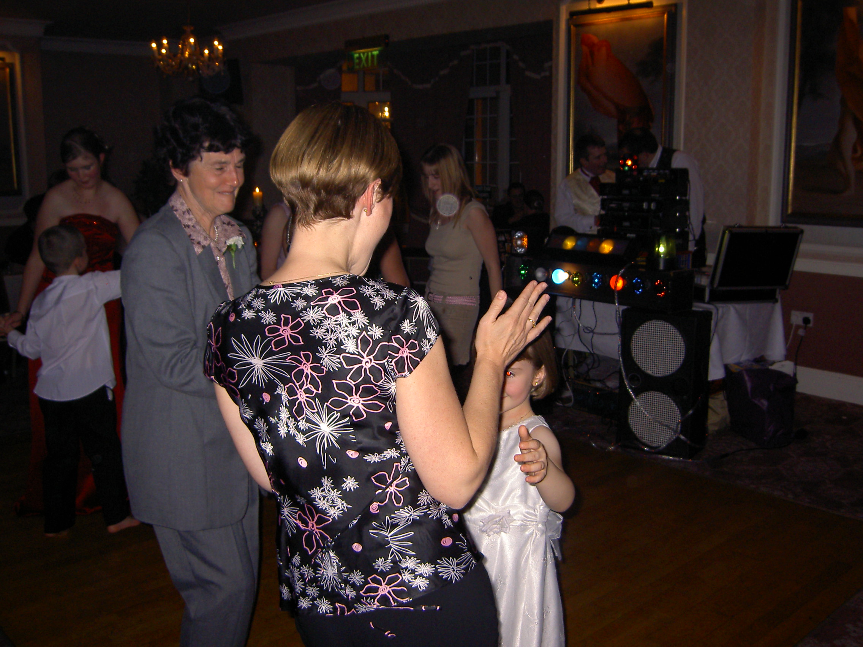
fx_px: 848
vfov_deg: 41.8
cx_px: 432
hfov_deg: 54.0
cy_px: 324
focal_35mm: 34
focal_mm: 5.6
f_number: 2.8
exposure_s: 1/60
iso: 100
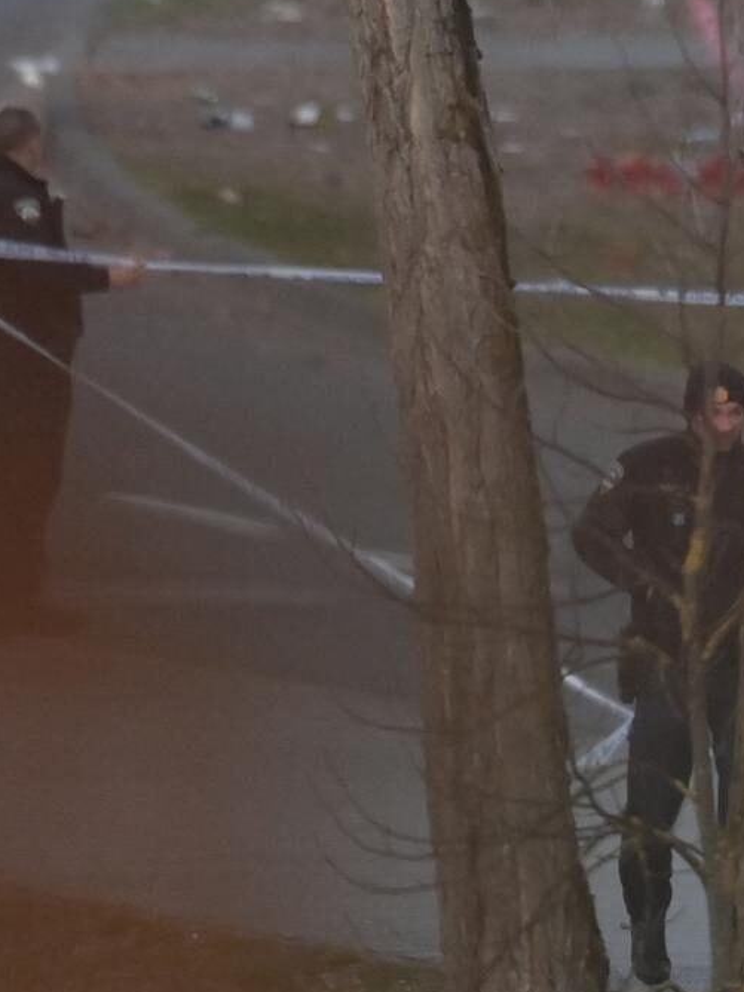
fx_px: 26393
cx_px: 349
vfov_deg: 2.2
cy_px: 274
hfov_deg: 1.6
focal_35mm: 921
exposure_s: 1/1000
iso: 1600
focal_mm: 400
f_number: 2.8
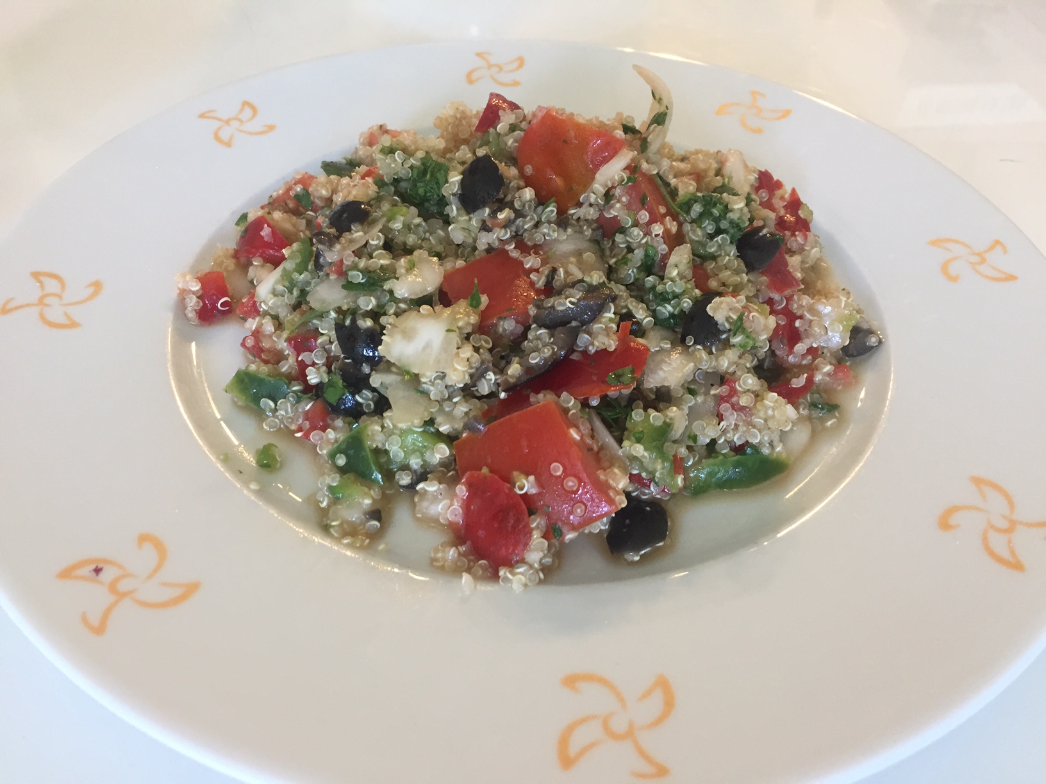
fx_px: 876
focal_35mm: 29
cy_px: 392
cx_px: 523
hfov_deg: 61.7
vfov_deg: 48.2
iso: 160
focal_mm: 4.15
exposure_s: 1/33
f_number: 2.2
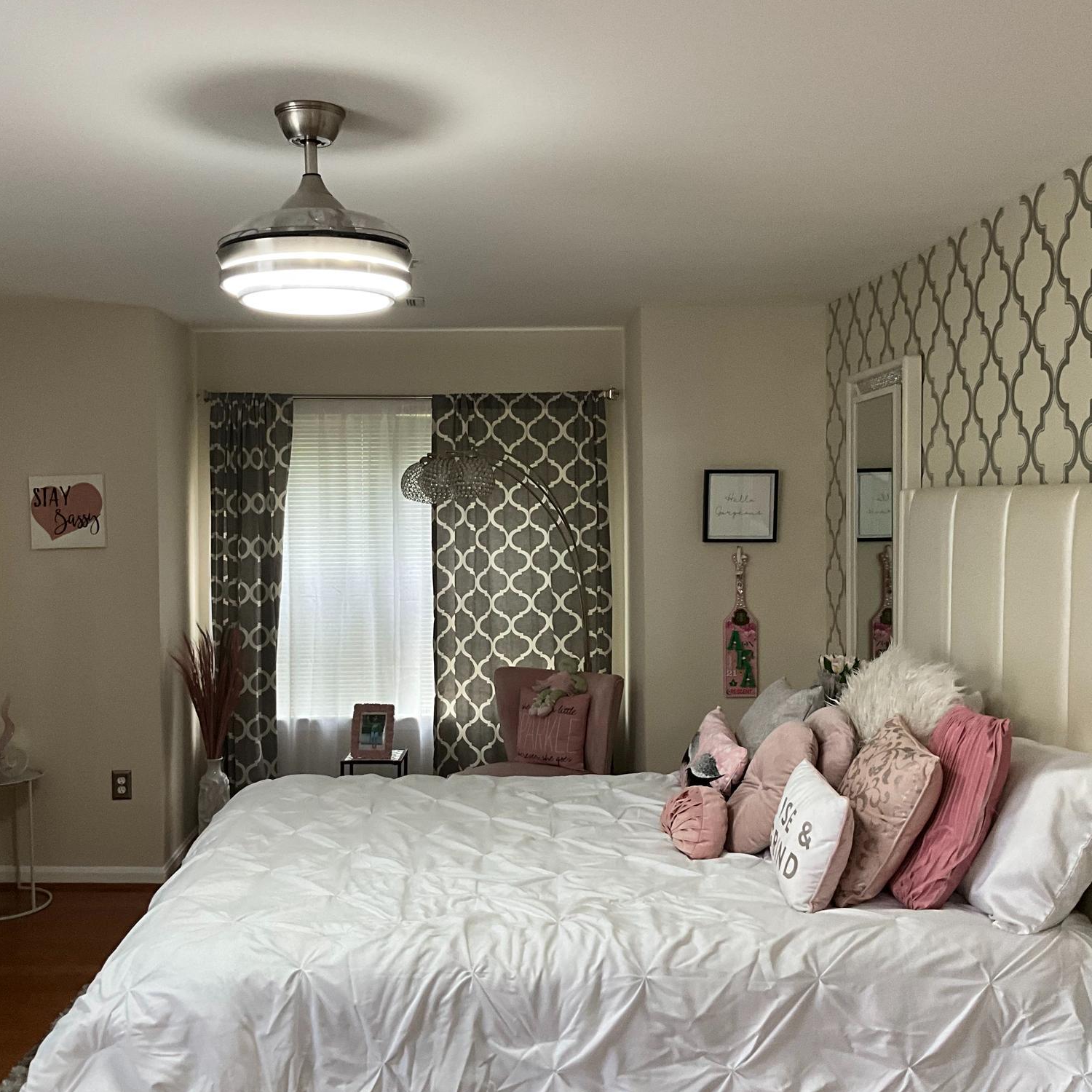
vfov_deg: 47.2
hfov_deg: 47.2
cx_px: 510
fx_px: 1249
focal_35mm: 35
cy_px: 542
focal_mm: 3
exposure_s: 1/60
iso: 100
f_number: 1.8
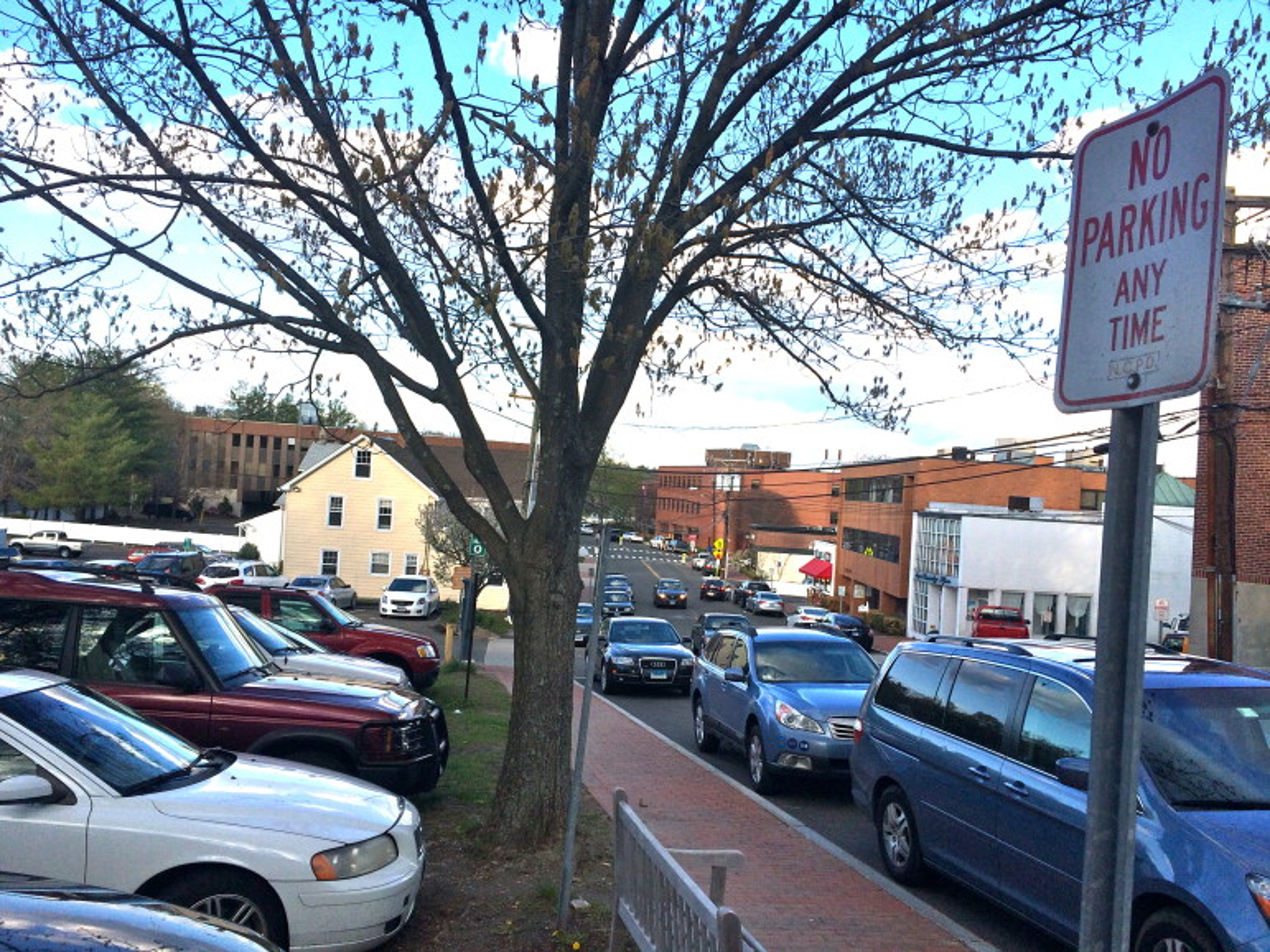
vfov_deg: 46.8
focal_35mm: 30
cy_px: 476
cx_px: 635
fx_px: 1100
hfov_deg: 60.0
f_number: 2.2
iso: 32
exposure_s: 1/1109
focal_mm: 4.12
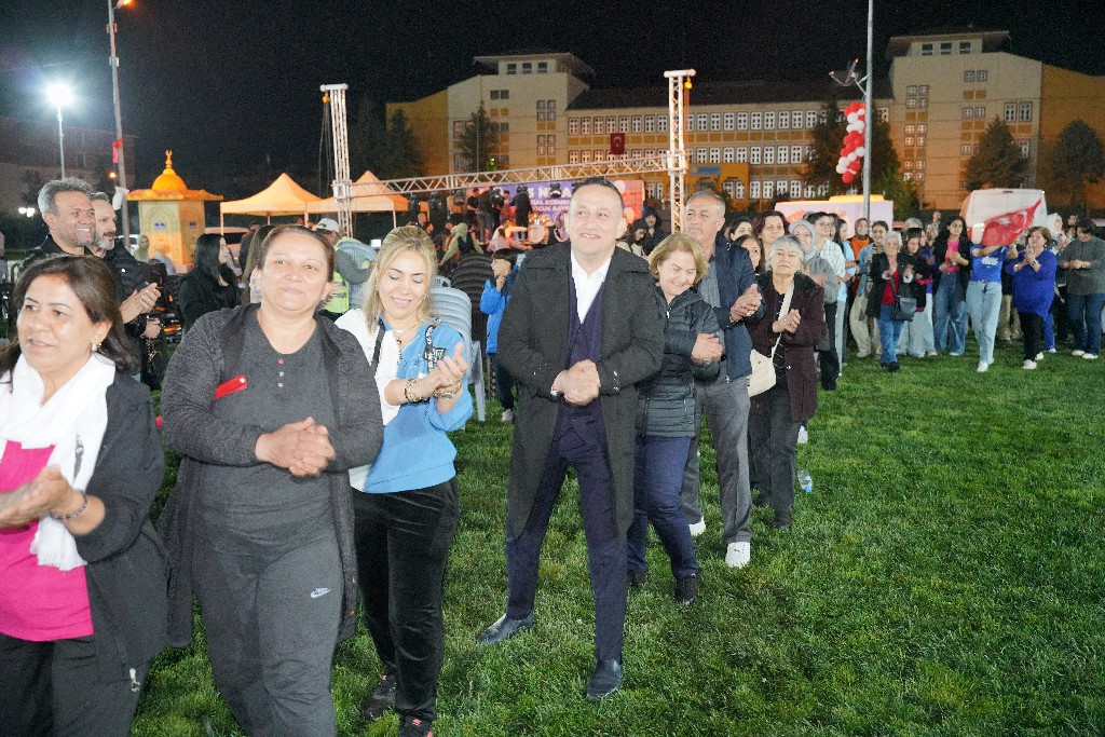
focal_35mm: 34
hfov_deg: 55.2
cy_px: 368
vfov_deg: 38.5
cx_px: 552
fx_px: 1056
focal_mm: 34.4
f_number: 4
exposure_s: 1/60
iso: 8000
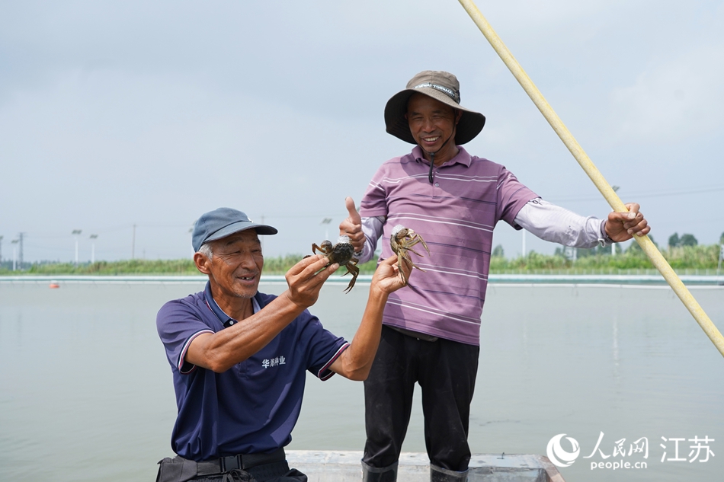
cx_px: 362
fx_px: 784
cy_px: 241
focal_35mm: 39
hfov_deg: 49.6
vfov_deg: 34.2
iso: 800
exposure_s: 1/4000
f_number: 5.6
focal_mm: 39
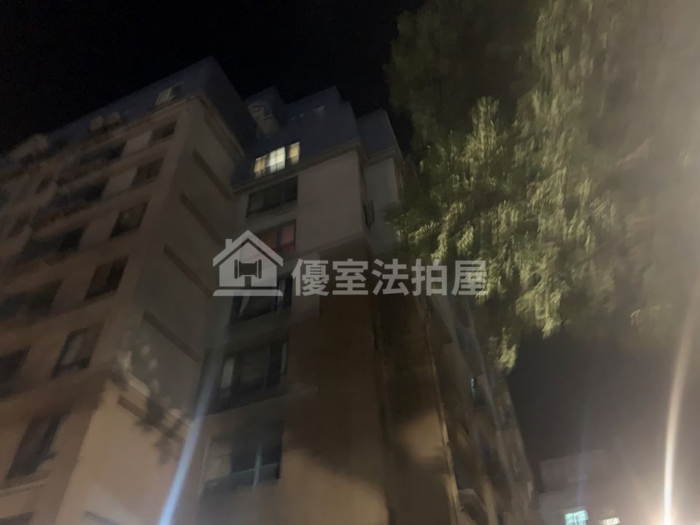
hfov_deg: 67.3
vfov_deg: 53.1
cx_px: 350
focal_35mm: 26
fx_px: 526
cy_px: 262
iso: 800
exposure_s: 1/4
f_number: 1.8
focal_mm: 4.25
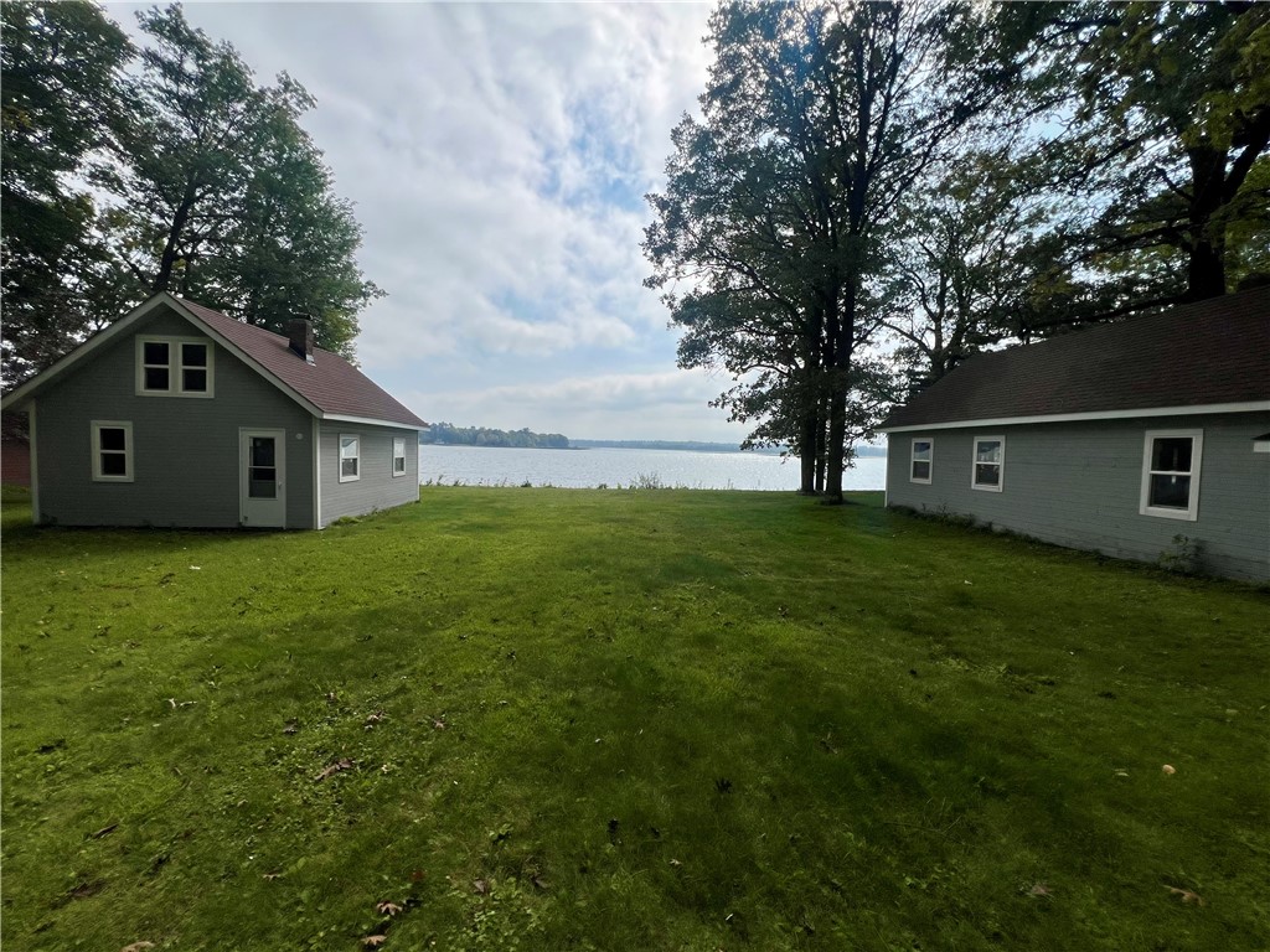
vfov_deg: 89.9
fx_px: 477
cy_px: 476
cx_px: 635
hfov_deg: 106.2
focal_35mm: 13
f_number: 1.8
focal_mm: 1.57
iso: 40
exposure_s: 1/4386
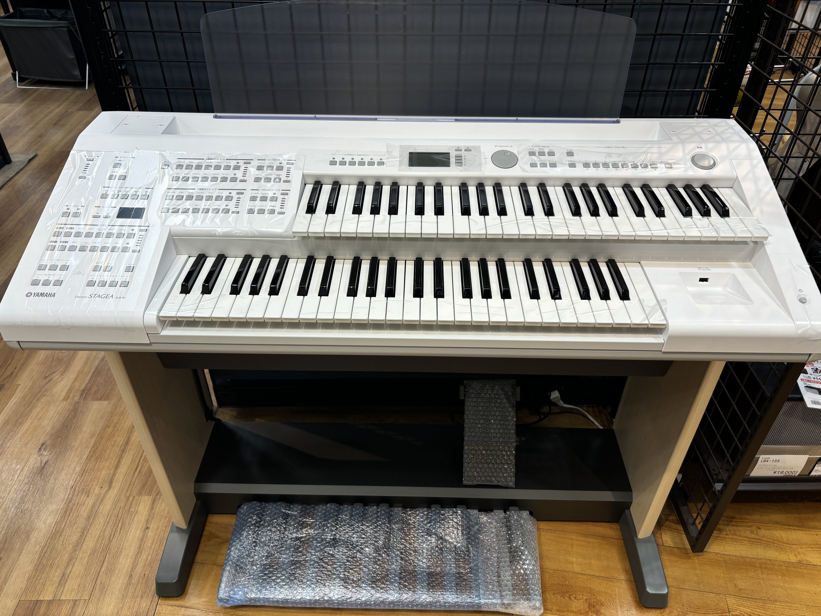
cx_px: 410
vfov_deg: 53.1
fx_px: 617
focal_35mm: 26
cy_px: 308
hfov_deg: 67.3
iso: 32
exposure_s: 1/100
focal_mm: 5.96
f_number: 1.6
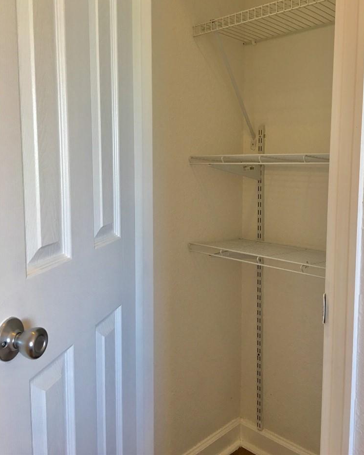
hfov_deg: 47.1
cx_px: 184
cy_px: 206
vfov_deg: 57.1
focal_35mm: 31
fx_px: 417
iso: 25
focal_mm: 4.15
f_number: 2.2
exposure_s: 1/15
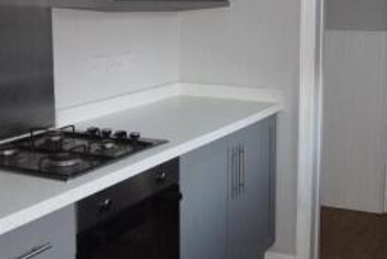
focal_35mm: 59
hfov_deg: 33.7
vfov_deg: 23.0
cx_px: 247
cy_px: 87
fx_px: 635
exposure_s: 1/60
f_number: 3.5
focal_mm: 16
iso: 1000
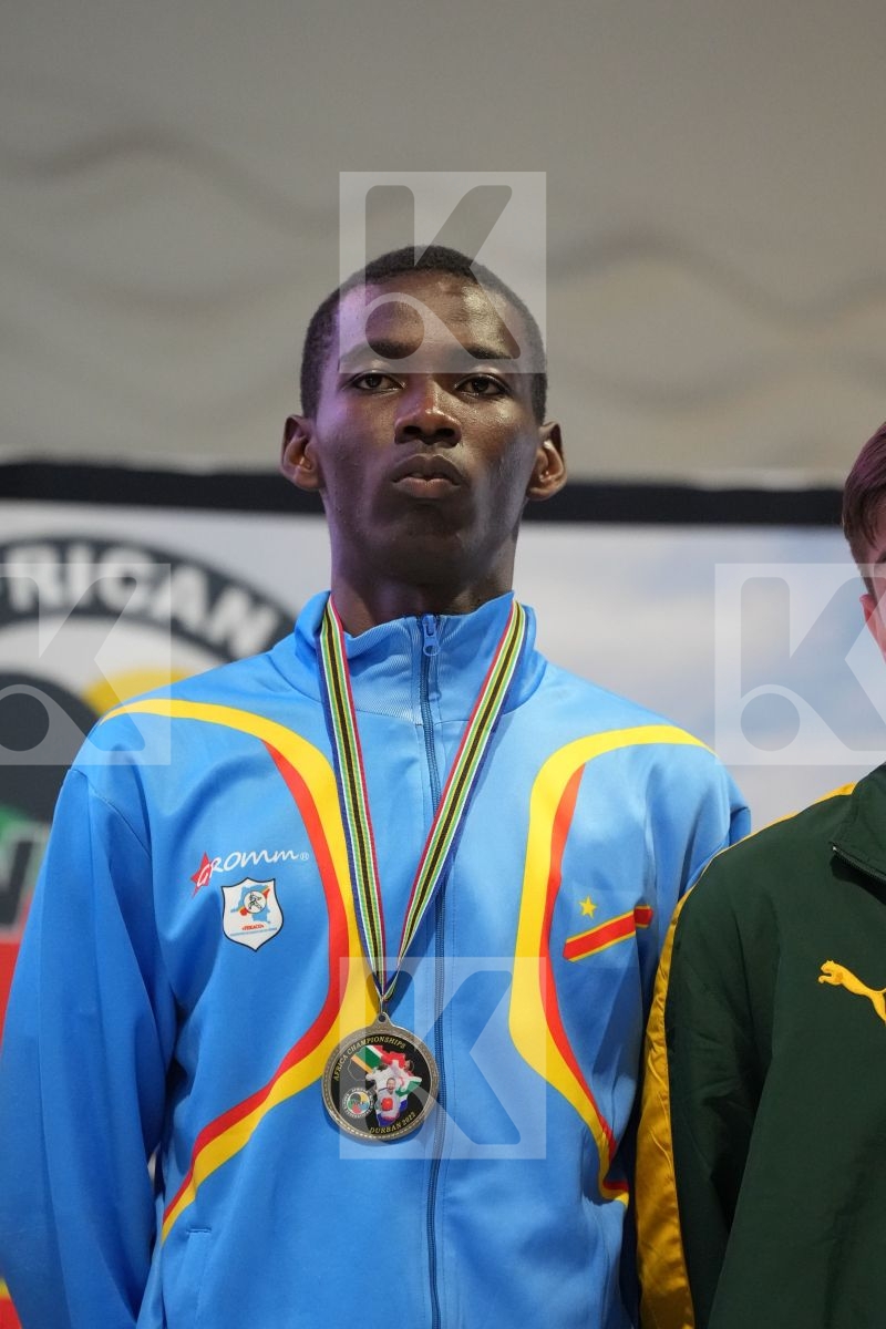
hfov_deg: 4.6
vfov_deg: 6.9
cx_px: 443
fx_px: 11074
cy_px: 664
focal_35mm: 300
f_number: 2.8
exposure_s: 1/250
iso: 3200
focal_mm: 200
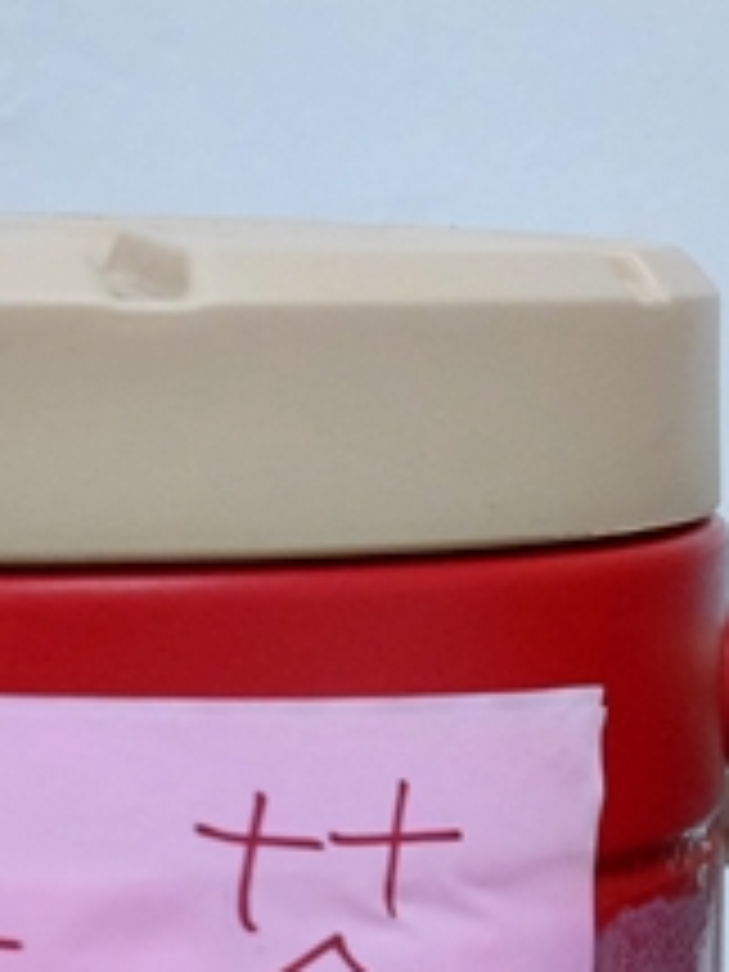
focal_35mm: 140
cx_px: 752
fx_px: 3931
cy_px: 1179
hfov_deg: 10.5
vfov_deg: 13.7
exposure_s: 1/450
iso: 2000
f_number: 2.5
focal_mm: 23
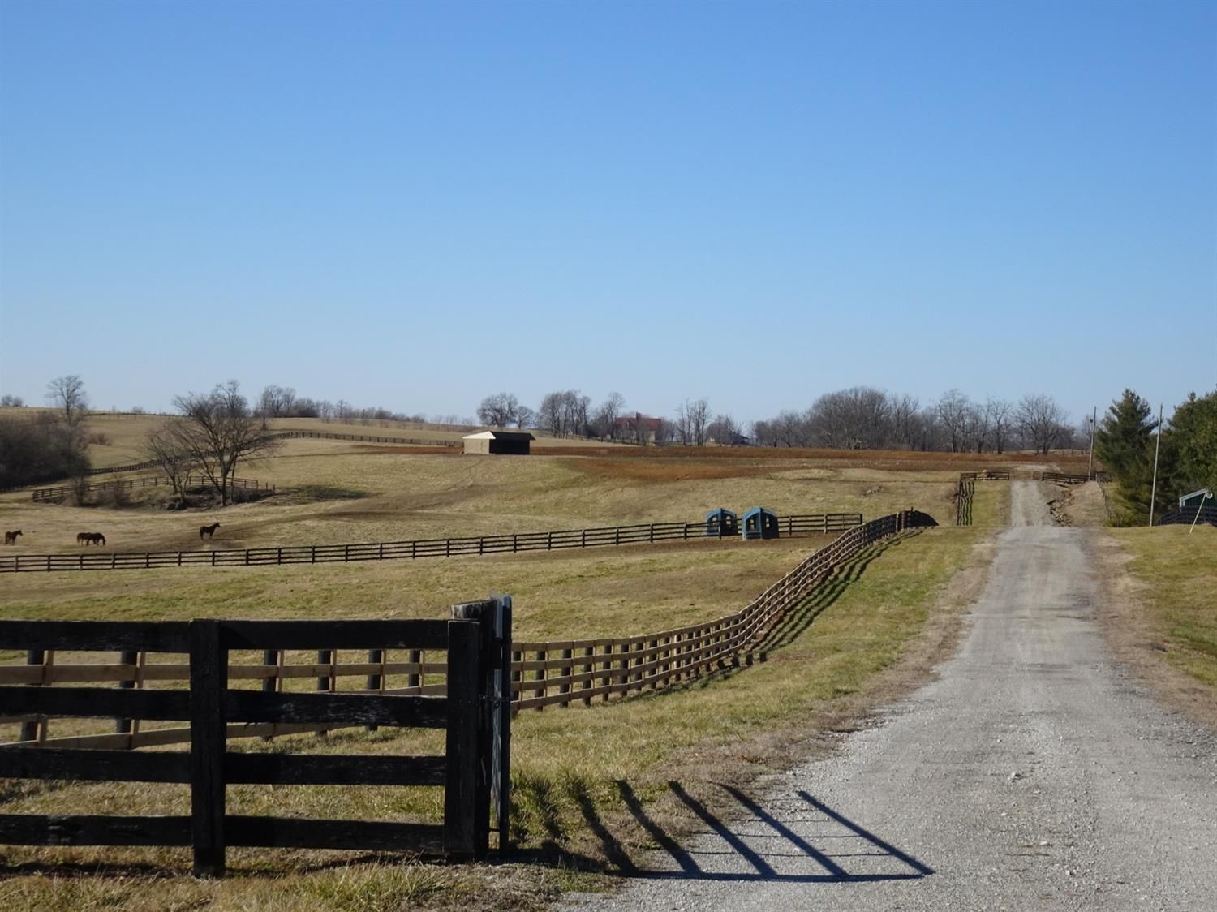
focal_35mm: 68
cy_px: 456
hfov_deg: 28.6
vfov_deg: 21.6
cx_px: 608
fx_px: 2390
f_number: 4.5
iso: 80
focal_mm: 11.66
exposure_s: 1/640
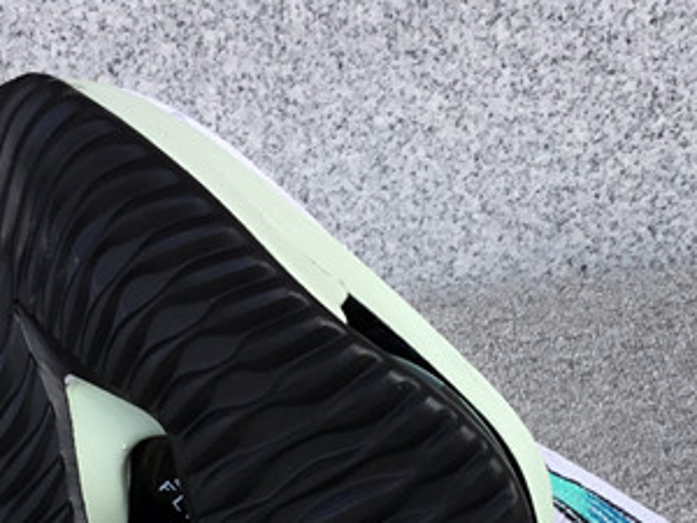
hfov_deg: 21.0
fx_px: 1873
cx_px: 434
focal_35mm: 93
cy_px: 687
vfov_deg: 15.1
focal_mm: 3.3
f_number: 2.4
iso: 25
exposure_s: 1/218
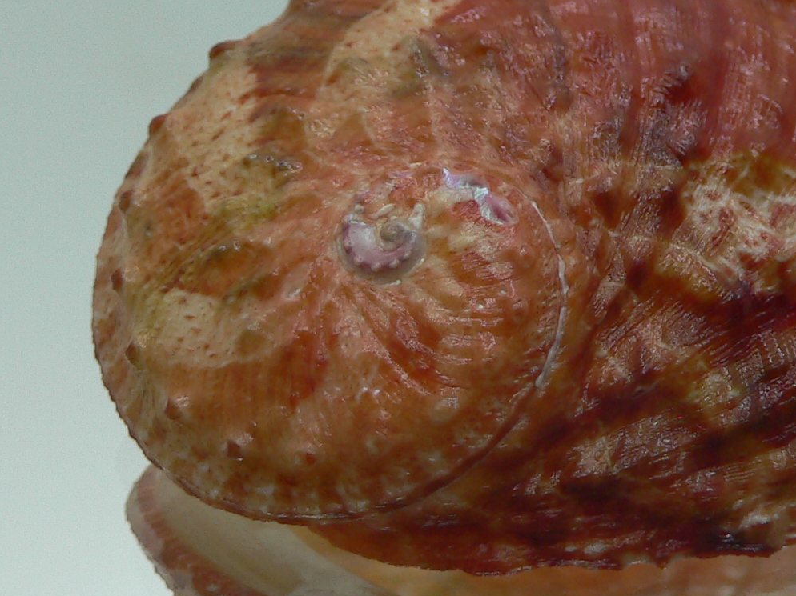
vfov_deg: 20.7
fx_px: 1632
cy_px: 297
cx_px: 589
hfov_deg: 27.1
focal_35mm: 71
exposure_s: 1/60
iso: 80
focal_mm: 4.6
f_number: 2.8
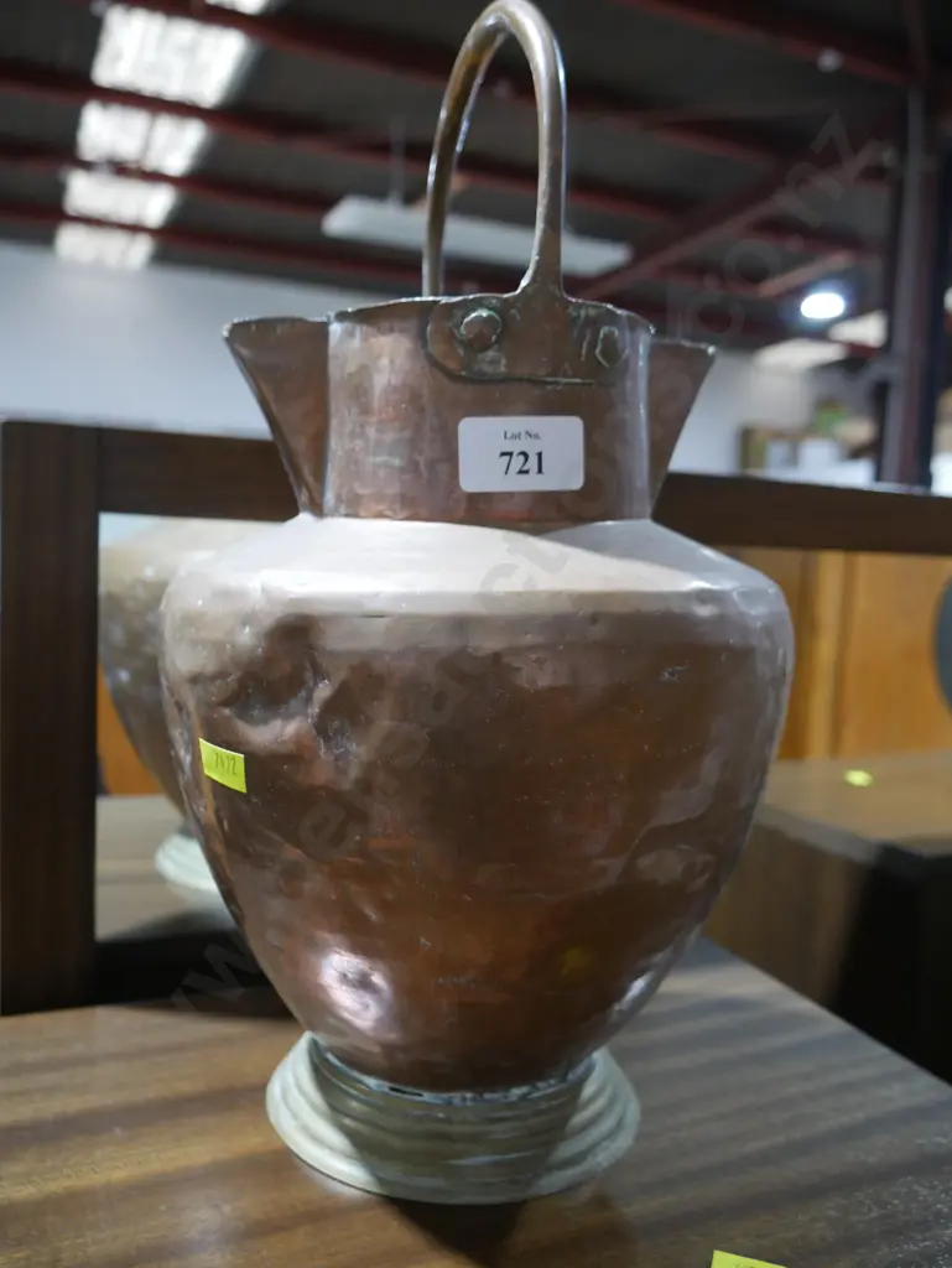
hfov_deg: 49.8
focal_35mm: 28
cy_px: 634
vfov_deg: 63.4
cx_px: 476
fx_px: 1026
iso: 1000
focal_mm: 14
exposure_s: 1/60
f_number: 3.5
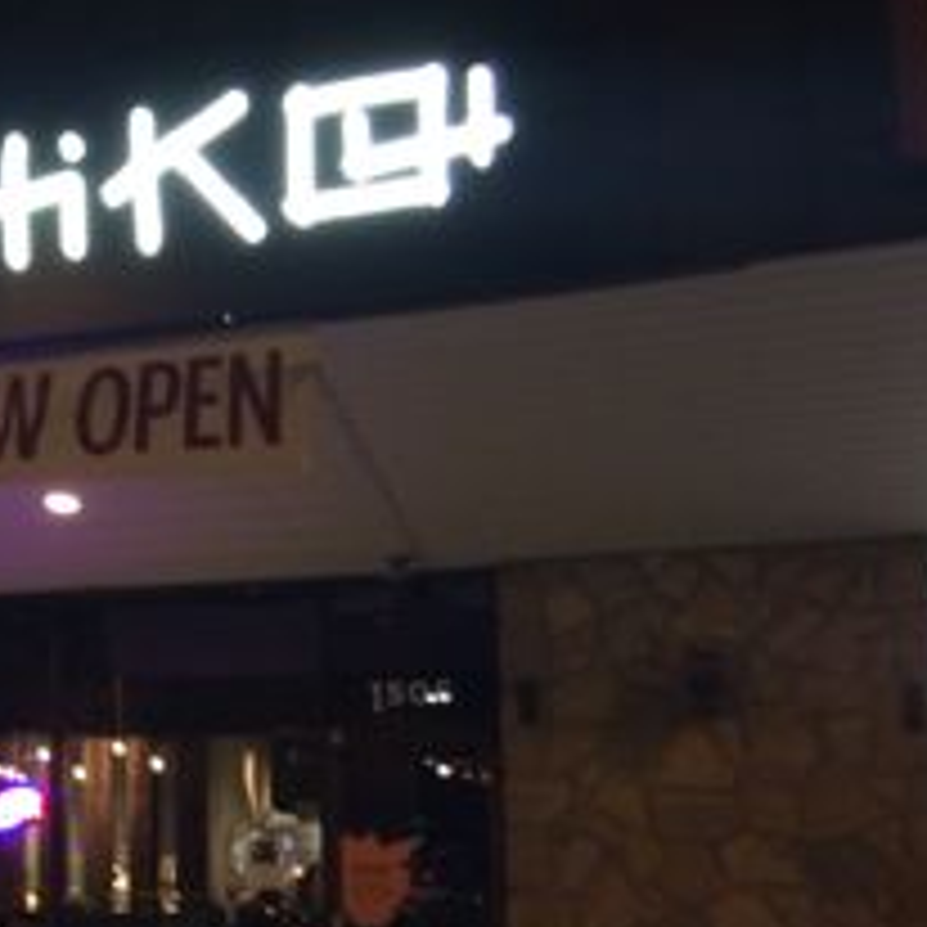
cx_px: 18
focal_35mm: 56
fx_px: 1697
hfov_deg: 28.8
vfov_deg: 30.5
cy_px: 567
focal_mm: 4.15
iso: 250
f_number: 2.2
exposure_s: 1/17
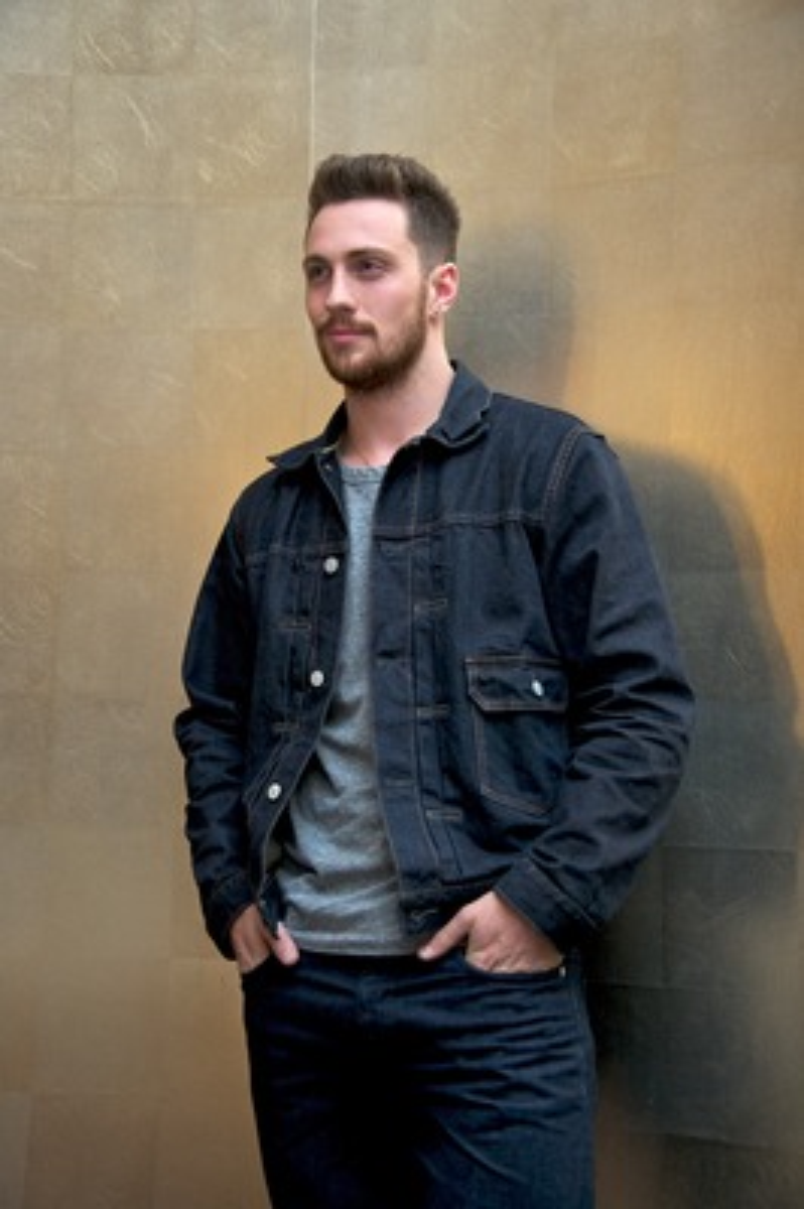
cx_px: 402
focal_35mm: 65
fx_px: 2181
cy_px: 604
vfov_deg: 31.0
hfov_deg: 20.9
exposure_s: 1/60
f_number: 5.6
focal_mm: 65
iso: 800
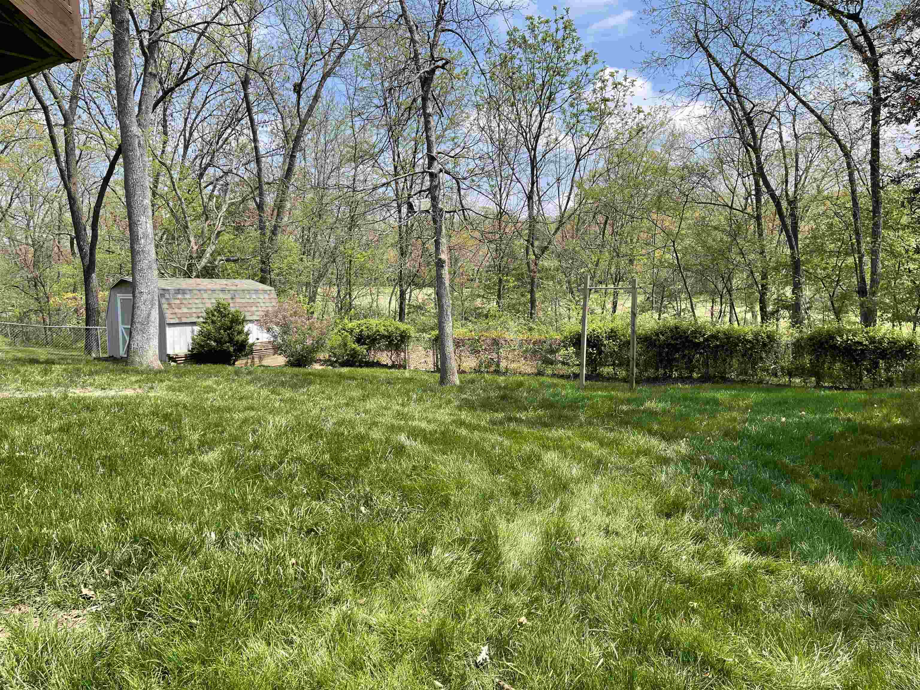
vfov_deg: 54.9
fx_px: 664
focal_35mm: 25
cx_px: 460
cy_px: 345
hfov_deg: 69.4
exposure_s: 1/1212
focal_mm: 5.1
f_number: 1.6
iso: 32
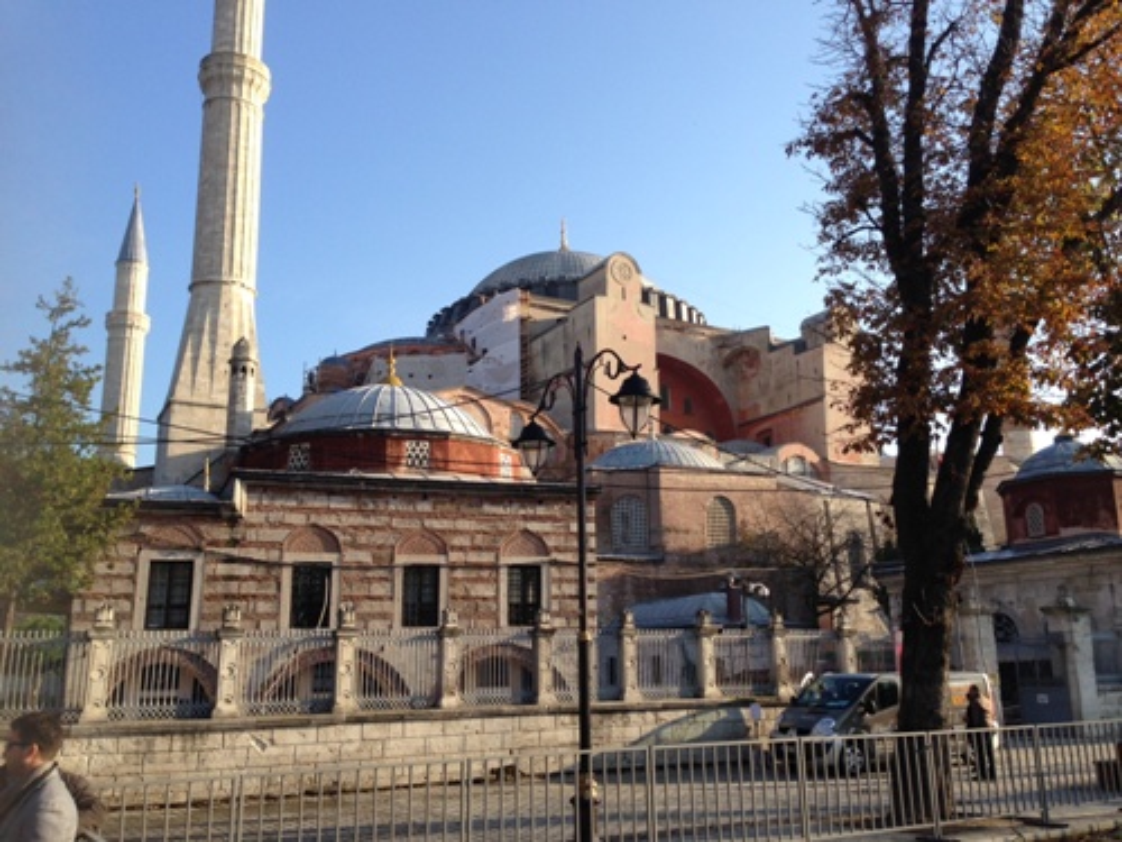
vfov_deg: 42.9
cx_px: 561
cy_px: 421
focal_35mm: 33
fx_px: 1070
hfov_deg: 55.4
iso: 50
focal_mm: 4.12
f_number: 2.4
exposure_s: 1/733
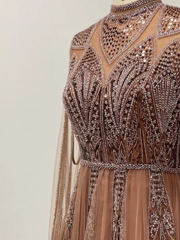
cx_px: 145
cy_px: 153
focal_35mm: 54
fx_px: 374
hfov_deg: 26.5
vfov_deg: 35.3
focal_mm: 4.2
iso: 200
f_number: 1.6
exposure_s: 1/50
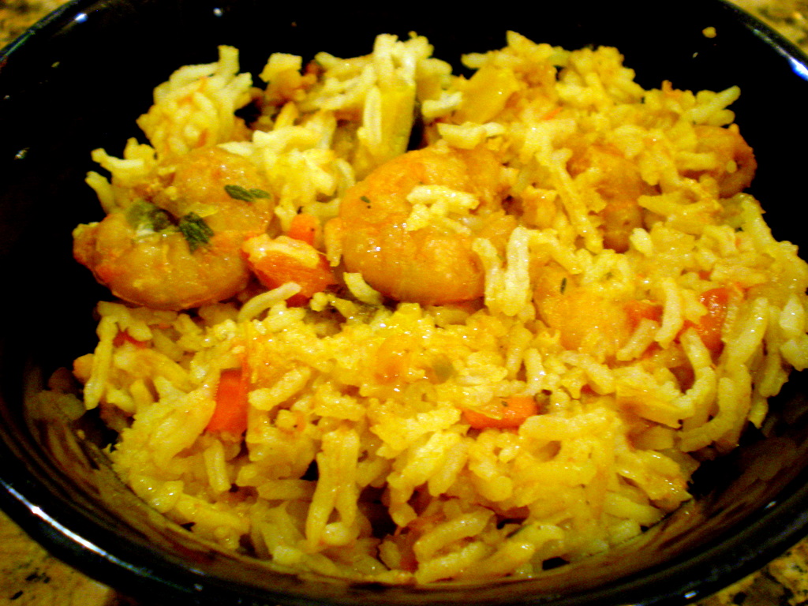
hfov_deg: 49.0
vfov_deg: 37.7
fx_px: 887
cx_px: 404
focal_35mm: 38
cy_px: 303
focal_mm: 6.3
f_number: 3.1
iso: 340
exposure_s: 1/8
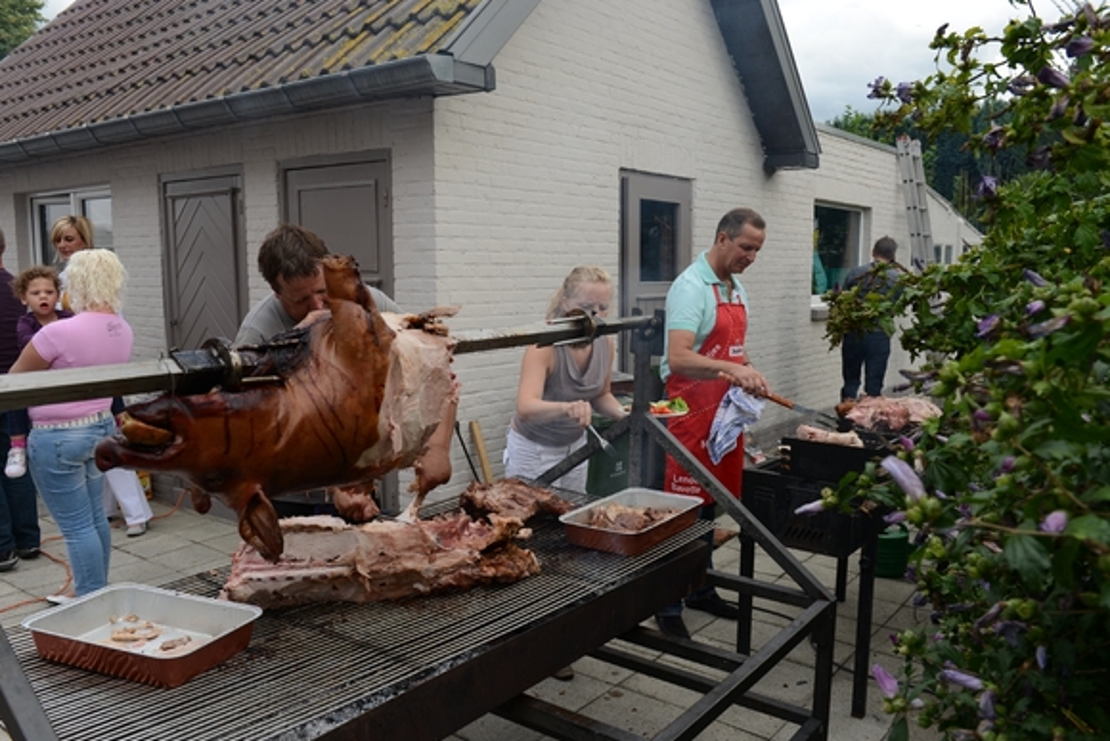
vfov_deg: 43.6
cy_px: 379
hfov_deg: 61.9
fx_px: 925
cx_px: 565
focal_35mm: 30
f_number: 6.3
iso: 200
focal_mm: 29
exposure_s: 1/160
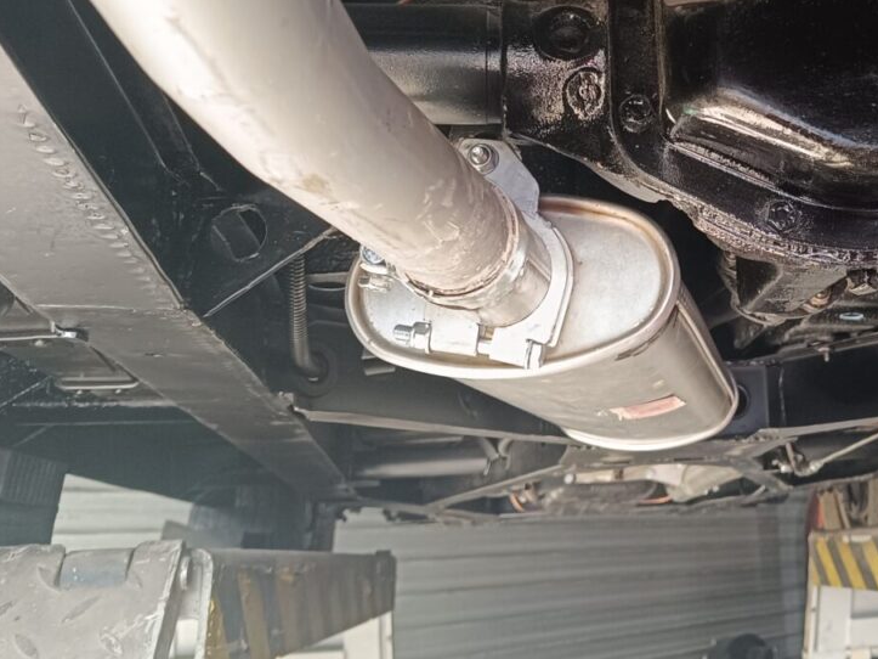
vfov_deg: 27.7
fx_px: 1293
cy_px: 95
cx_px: 736
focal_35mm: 51
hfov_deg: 35.9
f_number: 1.88
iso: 369
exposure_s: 1/50.1
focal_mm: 5.59
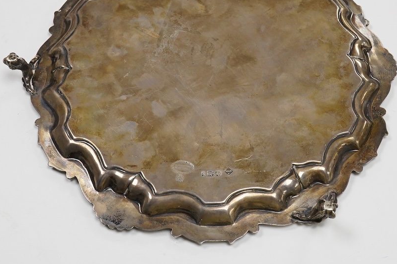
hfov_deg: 31.9
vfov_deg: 21.5
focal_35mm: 63
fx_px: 695
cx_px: 224
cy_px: 88
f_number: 16
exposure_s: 1/160
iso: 2500
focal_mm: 30
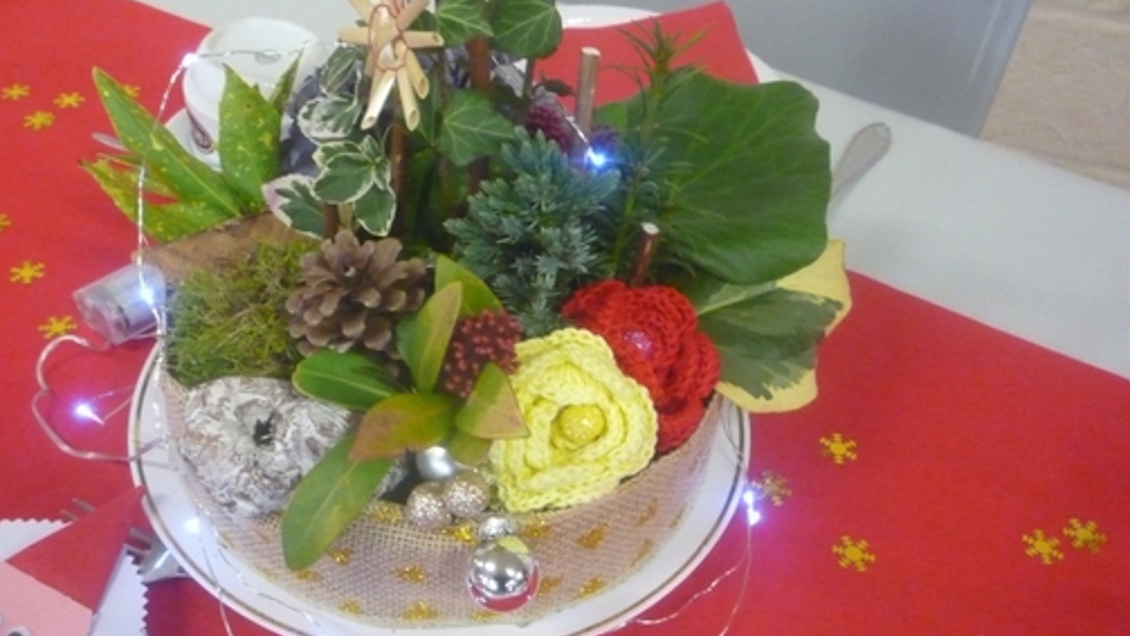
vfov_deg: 30.4
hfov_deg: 51.6
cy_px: 324
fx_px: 1169
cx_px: 528
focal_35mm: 39
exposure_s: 1/20
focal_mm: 5.2
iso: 800
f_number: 3.3
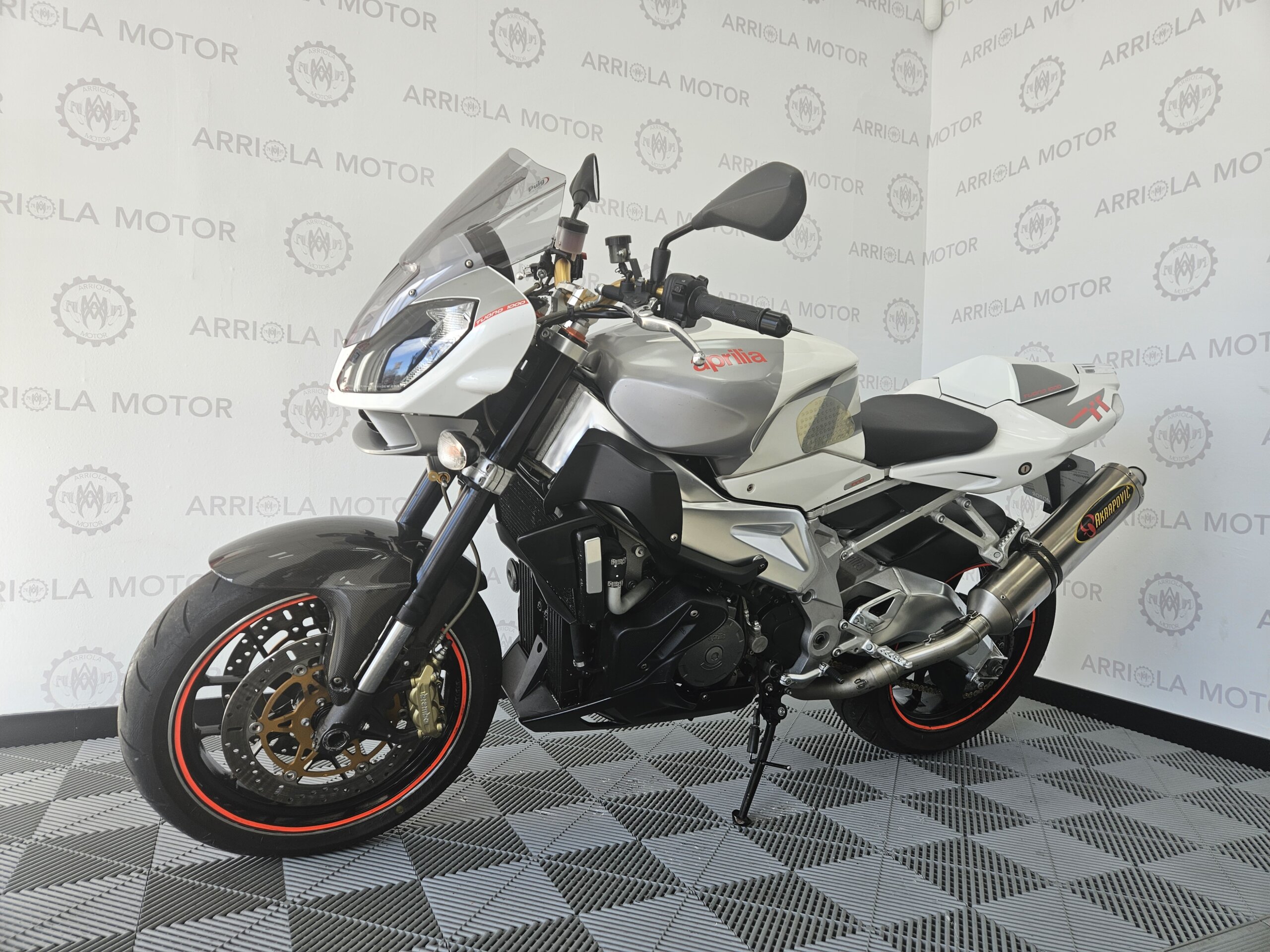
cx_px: 635
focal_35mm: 23
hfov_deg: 73.9
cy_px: 476
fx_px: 844
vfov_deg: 58.9
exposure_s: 1/136
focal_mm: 5.4
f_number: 1.8
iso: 25
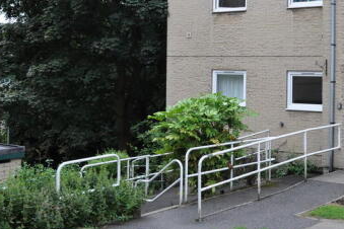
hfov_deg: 32.9
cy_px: 43
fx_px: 554
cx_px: 303
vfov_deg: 23.0
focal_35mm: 58
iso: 250
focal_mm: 20
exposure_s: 1/125
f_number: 5.6
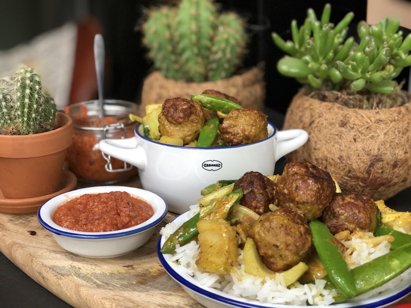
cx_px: 206
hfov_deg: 33.8
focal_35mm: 57
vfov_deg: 25.7
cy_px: 154
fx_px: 677
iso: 125
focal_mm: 6.6
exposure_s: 1/30
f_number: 2.8
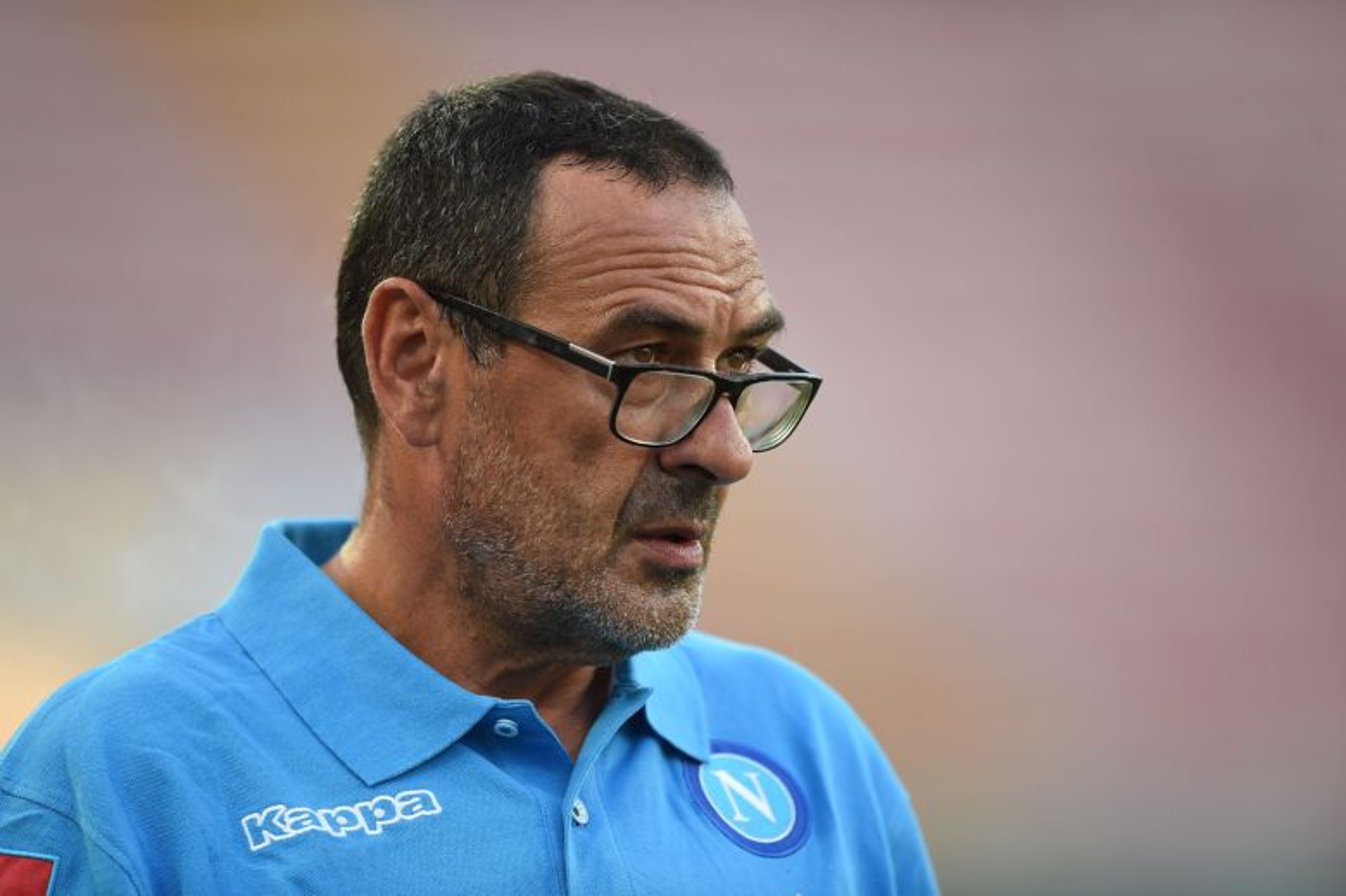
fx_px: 14946
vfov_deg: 3.4
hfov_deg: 5.2
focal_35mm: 400
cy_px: 448
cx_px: 673
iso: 640
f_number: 2.8
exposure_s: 1/640
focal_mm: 400
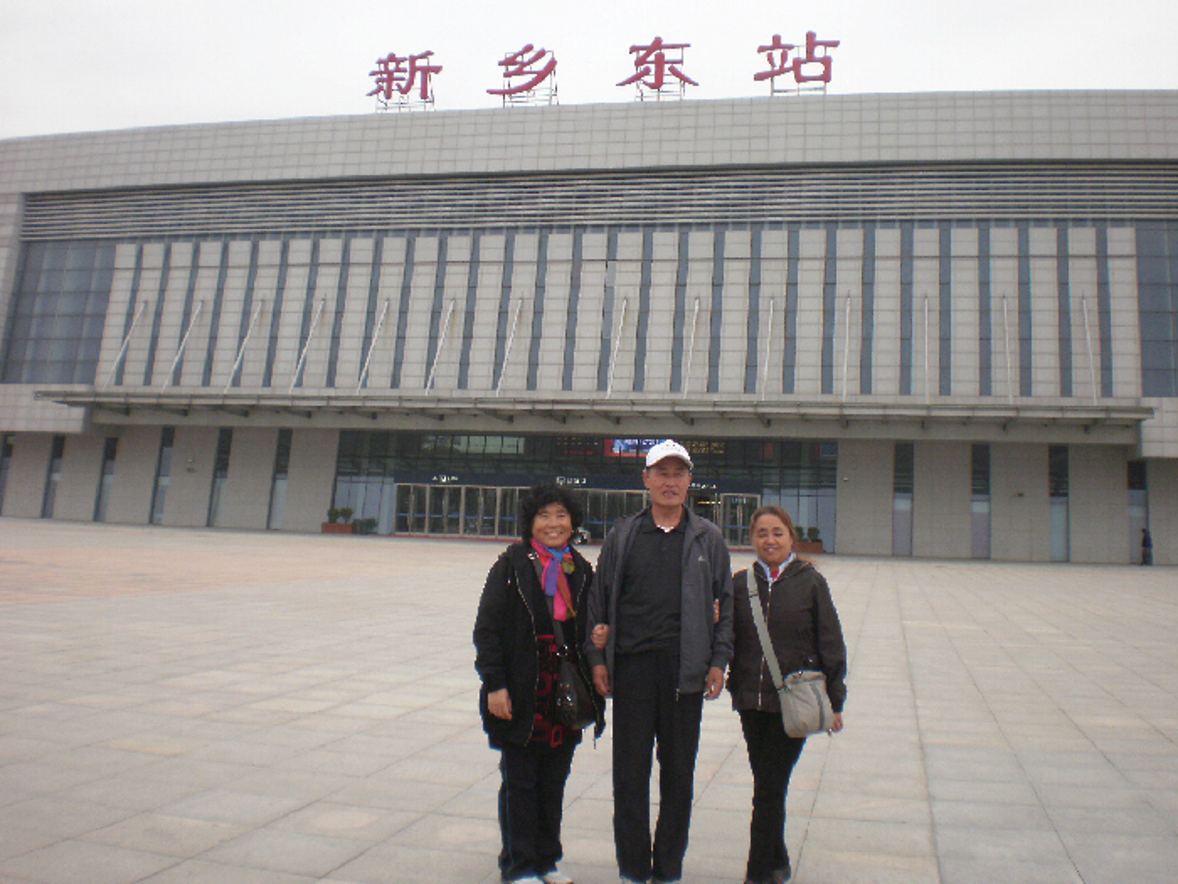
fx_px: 1225
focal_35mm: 36
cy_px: 442
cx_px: 589
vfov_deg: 39.7
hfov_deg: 51.4
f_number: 4.6
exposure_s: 1/200
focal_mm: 6.3
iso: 100
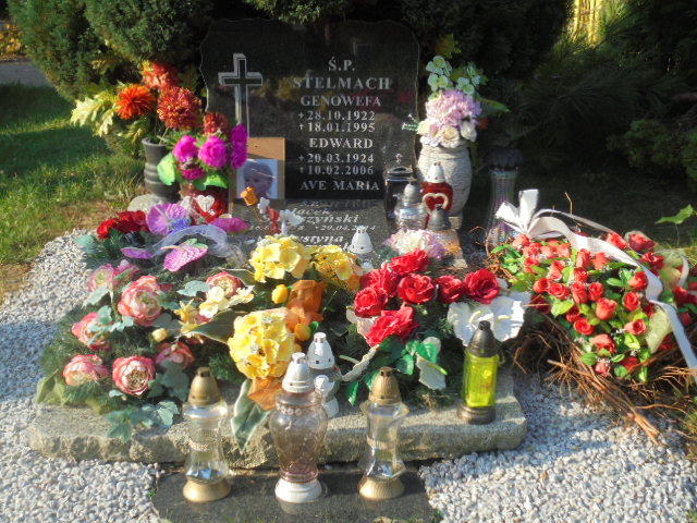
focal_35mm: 43
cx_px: 348
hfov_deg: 43.9
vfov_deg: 33.6
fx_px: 866
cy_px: 262
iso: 100
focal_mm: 7.8
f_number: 4.5
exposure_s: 1/320
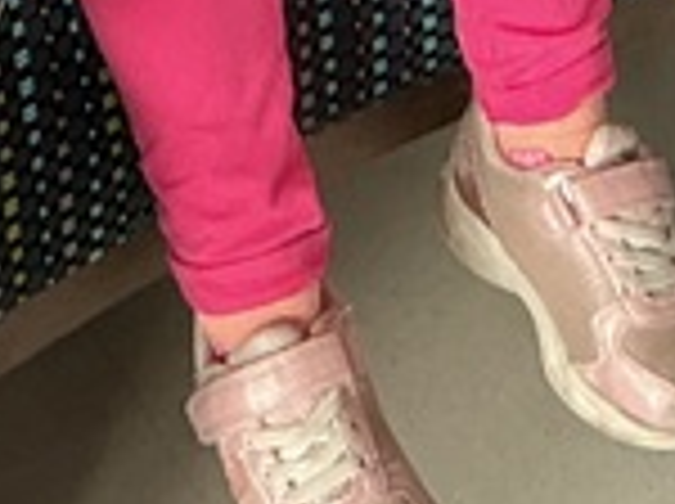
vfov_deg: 6.5
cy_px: -1210
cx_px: 468
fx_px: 3855
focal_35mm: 198
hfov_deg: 10.0
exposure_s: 1/60
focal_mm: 3
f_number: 1.8
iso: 50
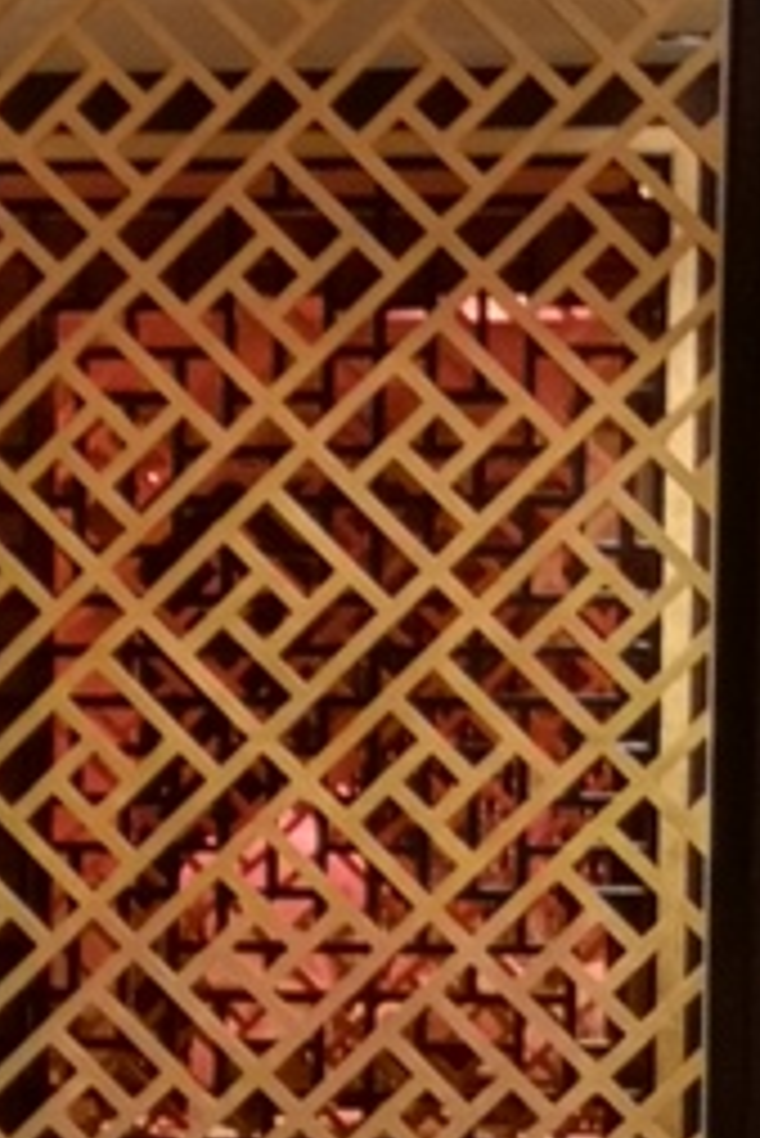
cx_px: -369
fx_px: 6451
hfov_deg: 6.7
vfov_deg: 10.0
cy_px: 1129
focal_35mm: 204
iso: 320
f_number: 1.8
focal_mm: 3.95
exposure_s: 1/24
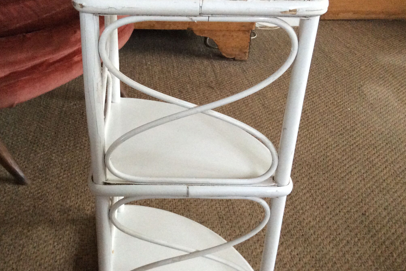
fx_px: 485
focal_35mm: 43
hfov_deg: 45.2
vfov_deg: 31.2
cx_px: 165
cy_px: 146
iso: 250
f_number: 2.4
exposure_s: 1/25
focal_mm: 3.3
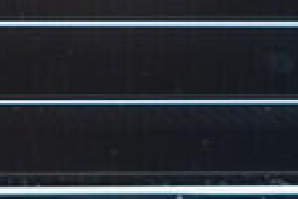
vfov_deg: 5.6
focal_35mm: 245
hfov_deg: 8.4
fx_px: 2028
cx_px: -8
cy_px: -89
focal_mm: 24
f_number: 2.8
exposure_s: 1/40
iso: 640
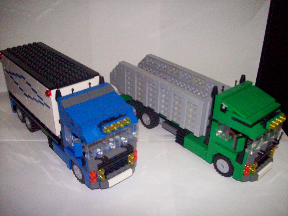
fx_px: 299
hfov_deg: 51.4
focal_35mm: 36
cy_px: 108
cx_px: 144
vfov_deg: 39.6
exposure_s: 1/64
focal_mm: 6
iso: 140
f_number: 2.7
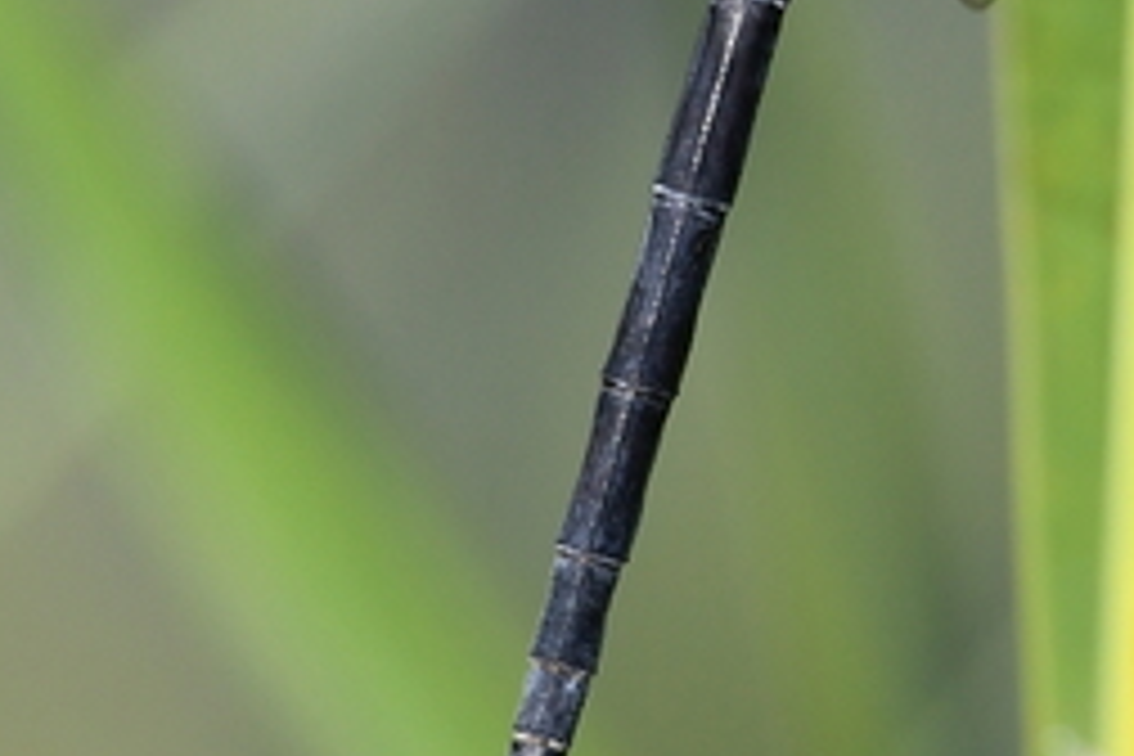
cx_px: 1066
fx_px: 128069
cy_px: -302
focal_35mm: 4066
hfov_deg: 0.5
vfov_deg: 0.3
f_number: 6.3
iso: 400
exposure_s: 1/1000
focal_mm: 600
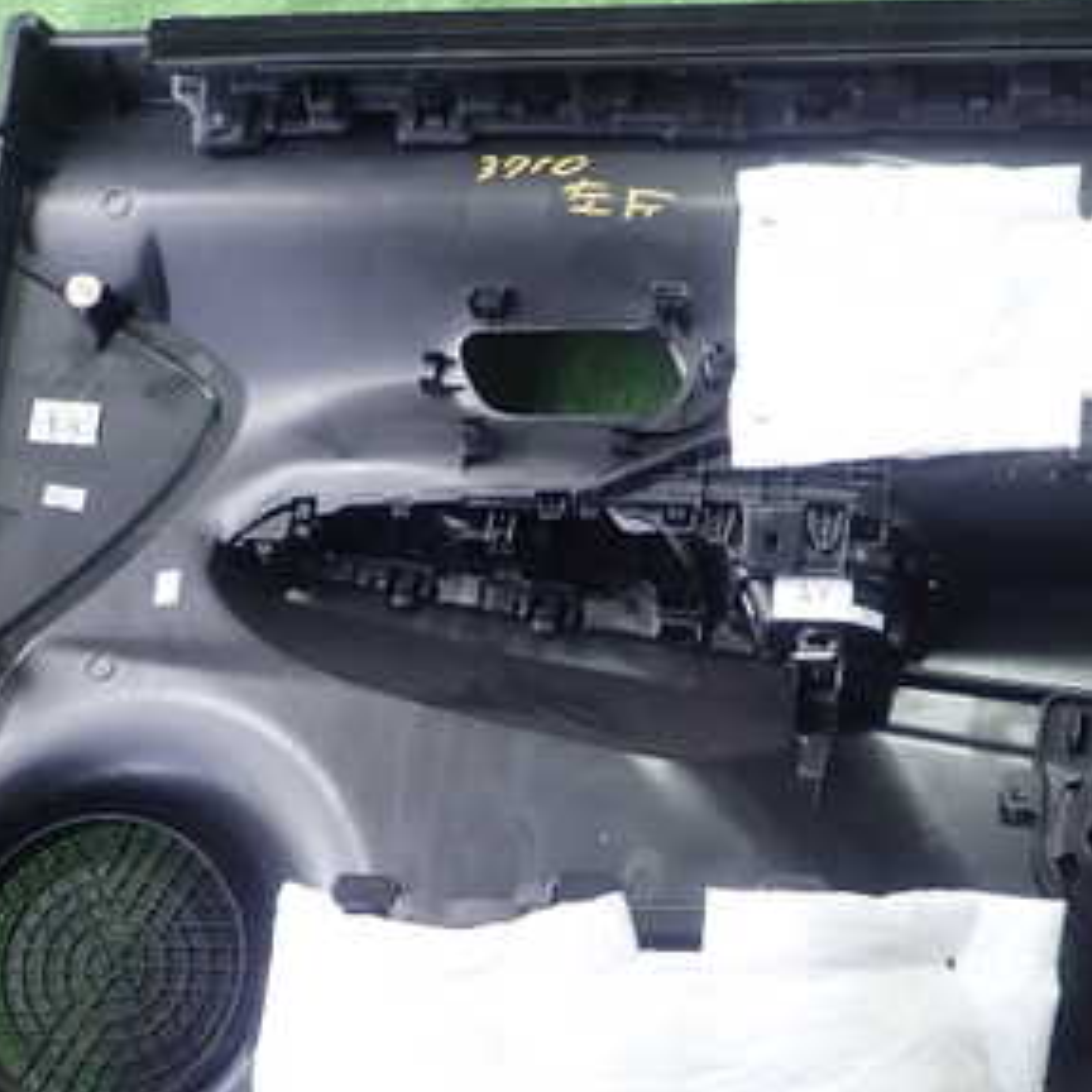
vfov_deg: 36.4
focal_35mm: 46
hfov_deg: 36.6
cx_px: 671
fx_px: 1642
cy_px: 736
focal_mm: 4.5
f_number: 2
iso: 160
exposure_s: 1/60
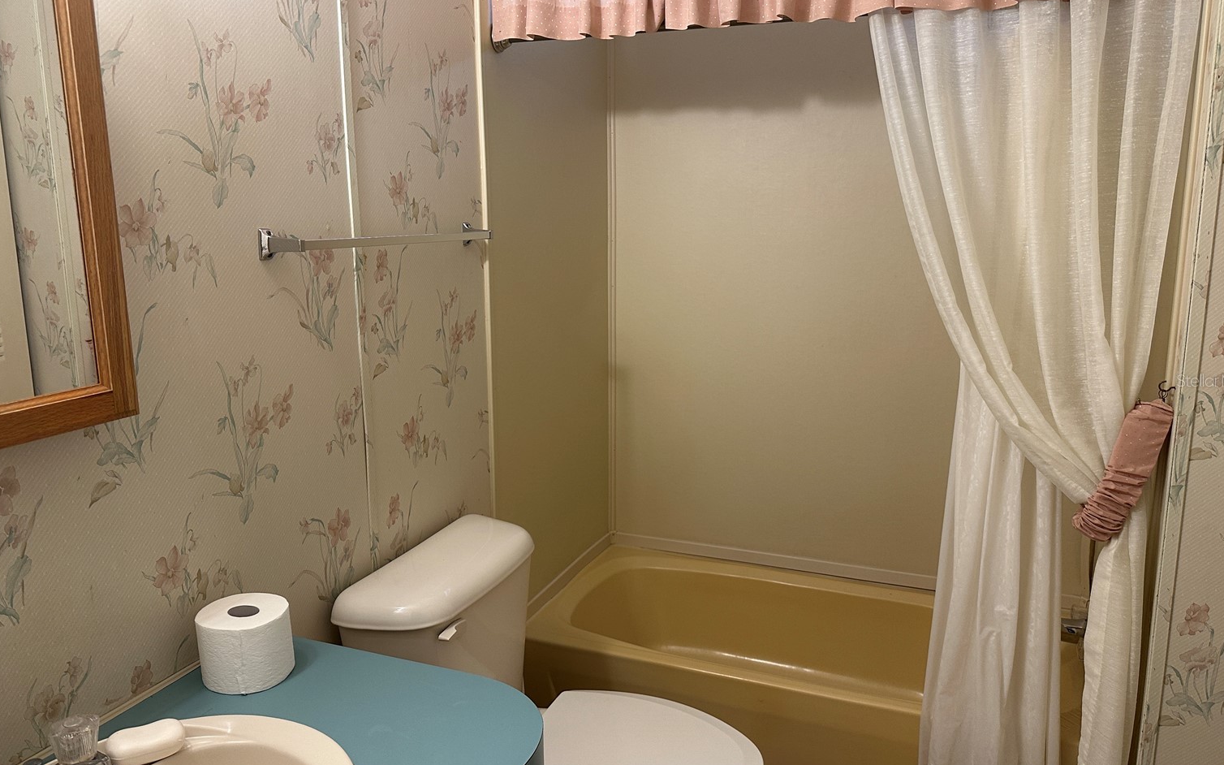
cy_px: 380
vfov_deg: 46.0
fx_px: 901
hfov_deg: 68.4
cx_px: 604
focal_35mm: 27
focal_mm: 6.86
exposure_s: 1/60
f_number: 1.78
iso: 160
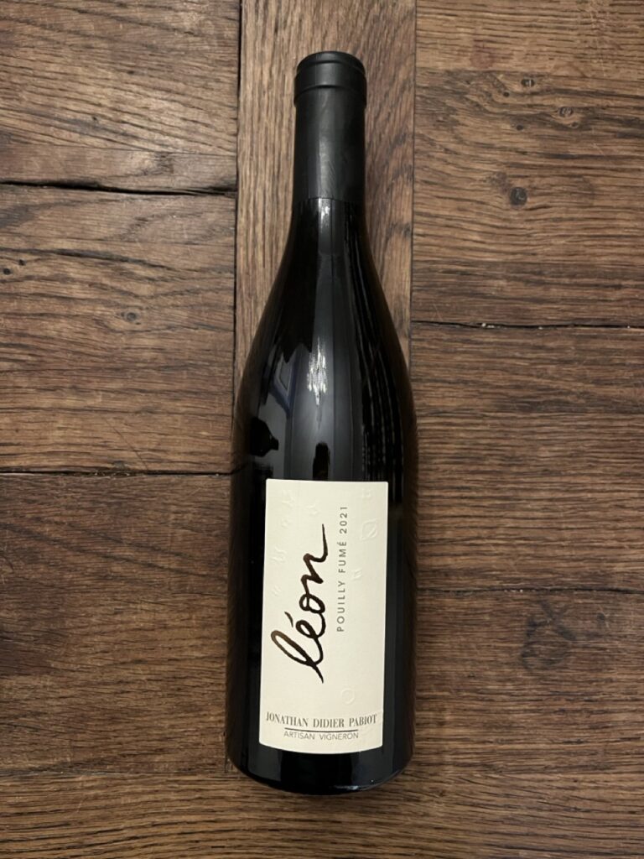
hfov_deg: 53.1
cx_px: 322
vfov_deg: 67.3
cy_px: 430
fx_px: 645
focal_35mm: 26
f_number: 1.6
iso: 400
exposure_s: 1/50
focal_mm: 5.1
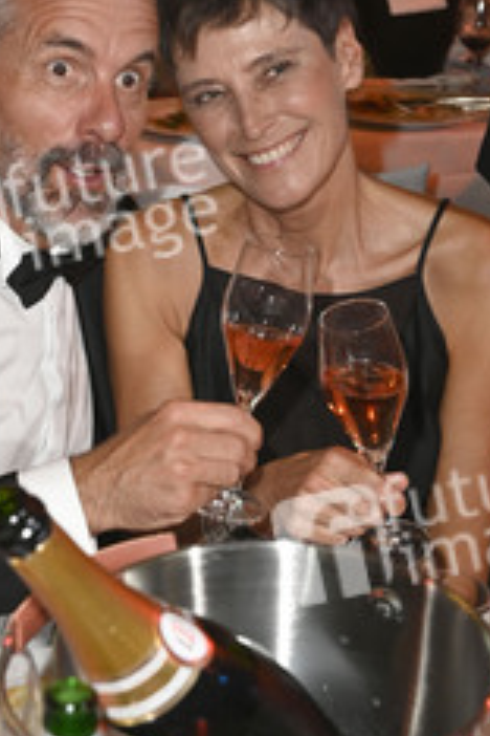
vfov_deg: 24.8
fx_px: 1674
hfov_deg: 16.6
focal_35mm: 82
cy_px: 374
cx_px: 148
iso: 1600
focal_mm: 48
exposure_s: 1/60
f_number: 5.6
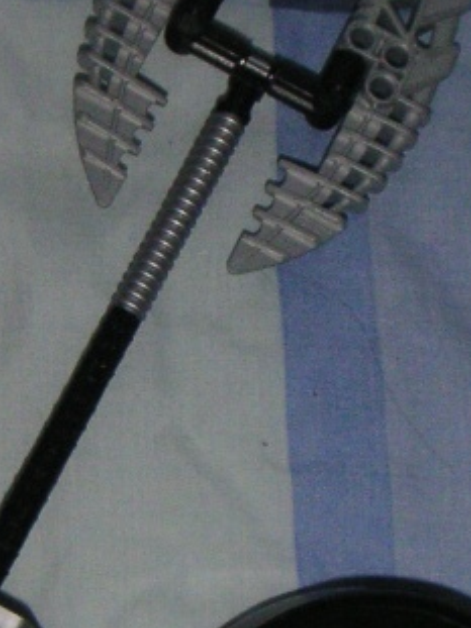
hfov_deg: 11.8
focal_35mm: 125
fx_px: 2269
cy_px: 531
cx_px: 146
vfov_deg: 15.6
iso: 160
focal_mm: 6
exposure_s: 1/45
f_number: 6.7
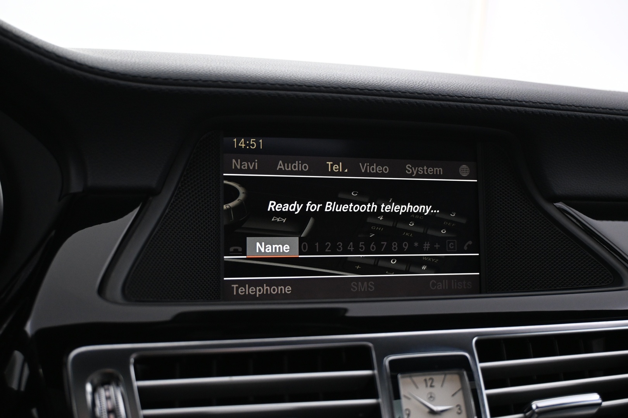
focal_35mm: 34
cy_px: 209
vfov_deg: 38.4
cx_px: 314
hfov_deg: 55.1
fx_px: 602
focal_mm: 23
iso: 1600
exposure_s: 1/40
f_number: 4.2
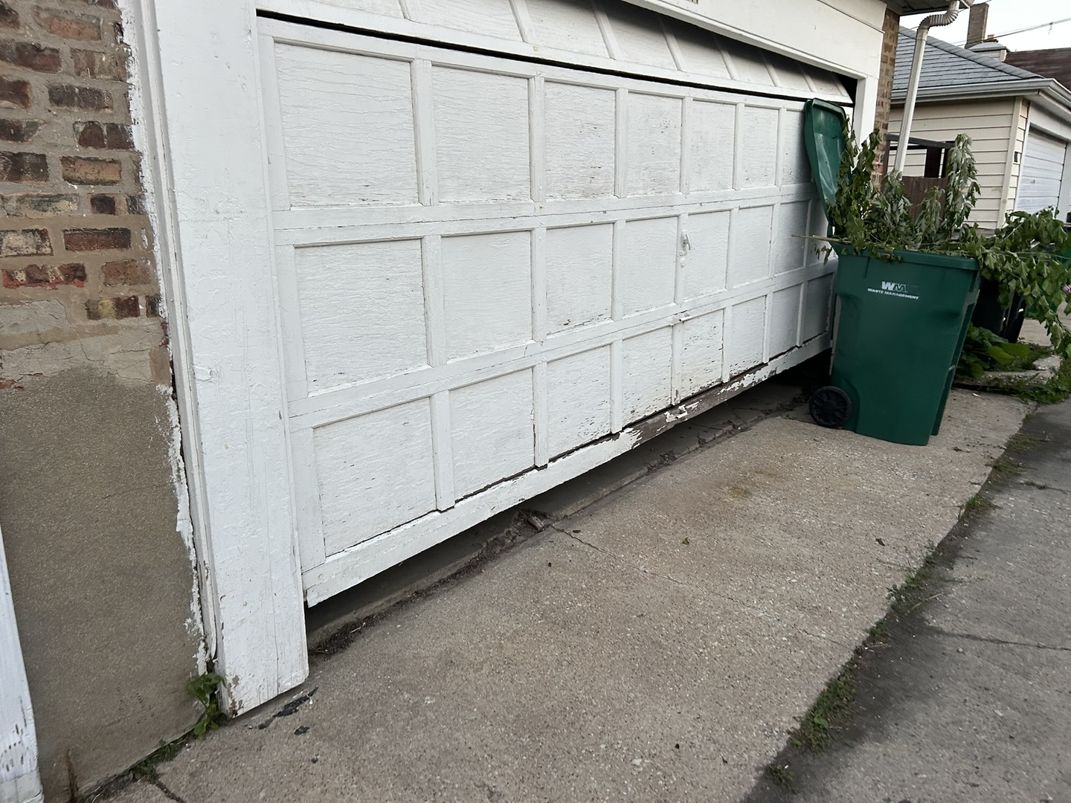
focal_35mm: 26
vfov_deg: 53.1
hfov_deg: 67.3
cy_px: 402
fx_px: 804
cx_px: 536
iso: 125
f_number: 1.5
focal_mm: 5.7
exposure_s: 1/121
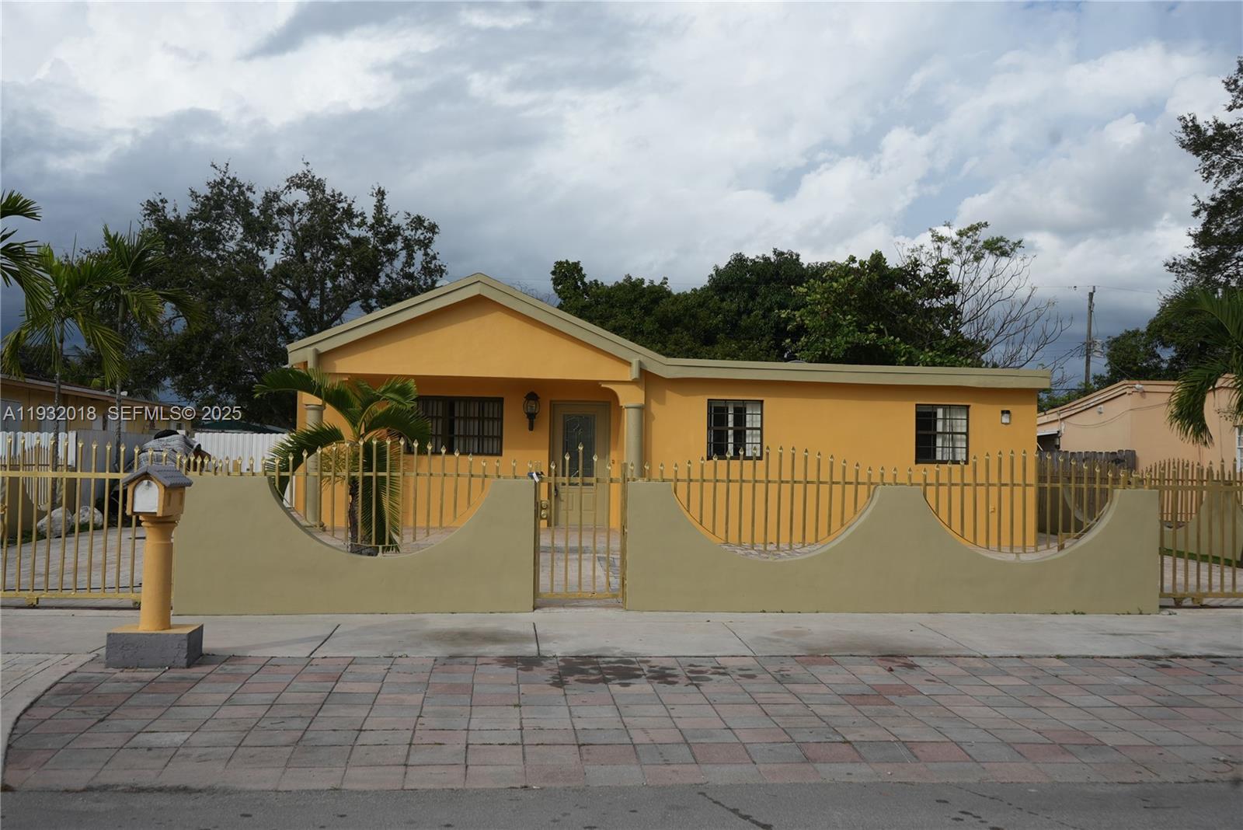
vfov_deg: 42.4
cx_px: 622
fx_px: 1071
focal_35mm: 31
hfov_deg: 60.3
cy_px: 415
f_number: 5.6
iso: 80
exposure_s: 1/500
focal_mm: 31
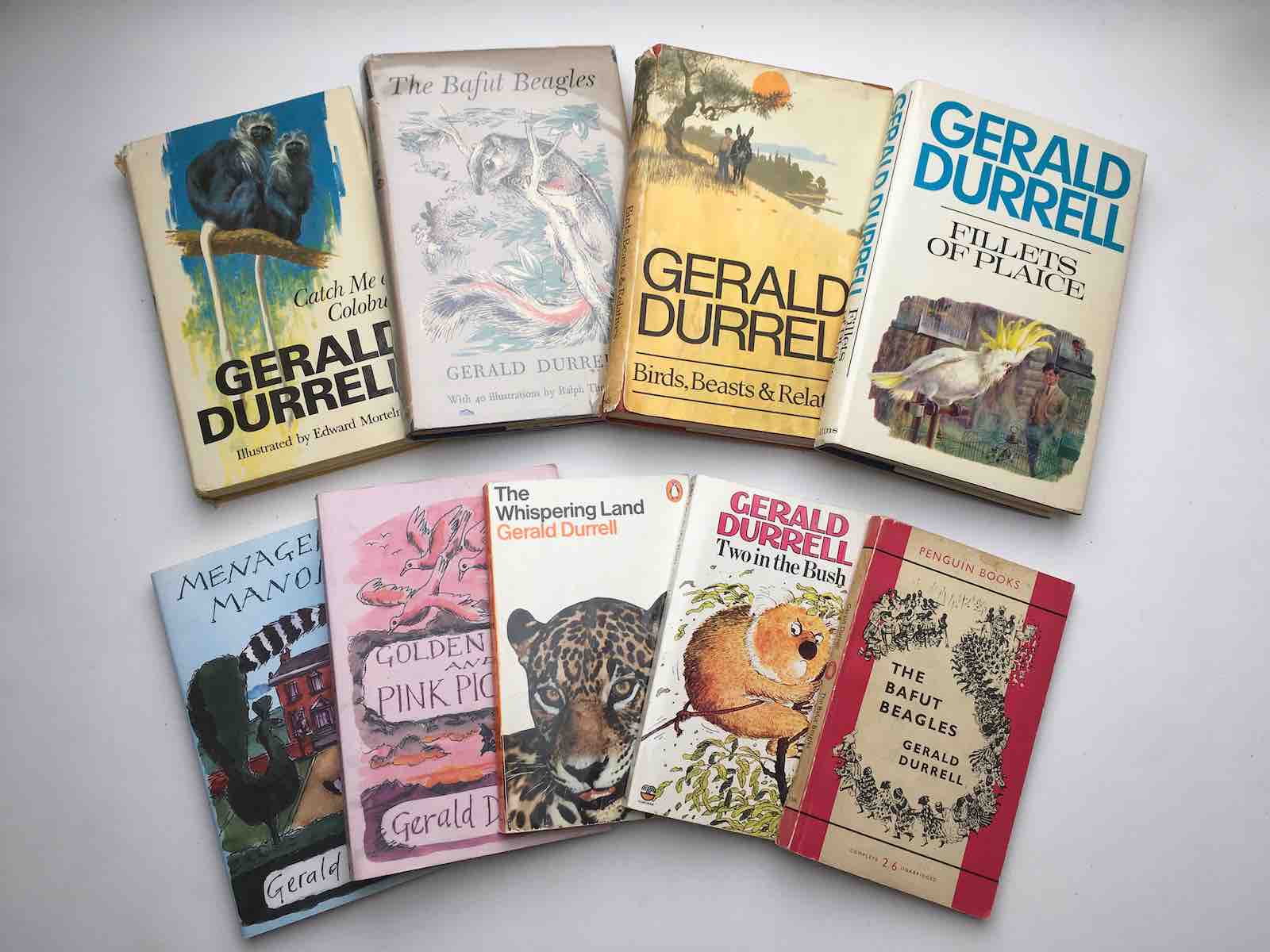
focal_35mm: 29
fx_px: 1064
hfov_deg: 61.7
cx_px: 635
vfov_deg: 48.2
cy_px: 476
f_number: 2.2
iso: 25
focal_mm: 4.15
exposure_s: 1/364
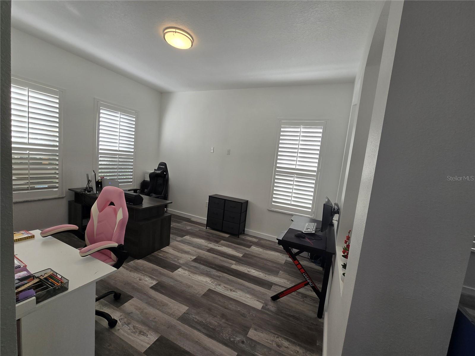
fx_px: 178
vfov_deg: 89.9
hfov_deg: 106.2
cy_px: 178
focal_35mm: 13
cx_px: 238
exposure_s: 1/146
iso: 50
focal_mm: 2.2
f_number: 2.2
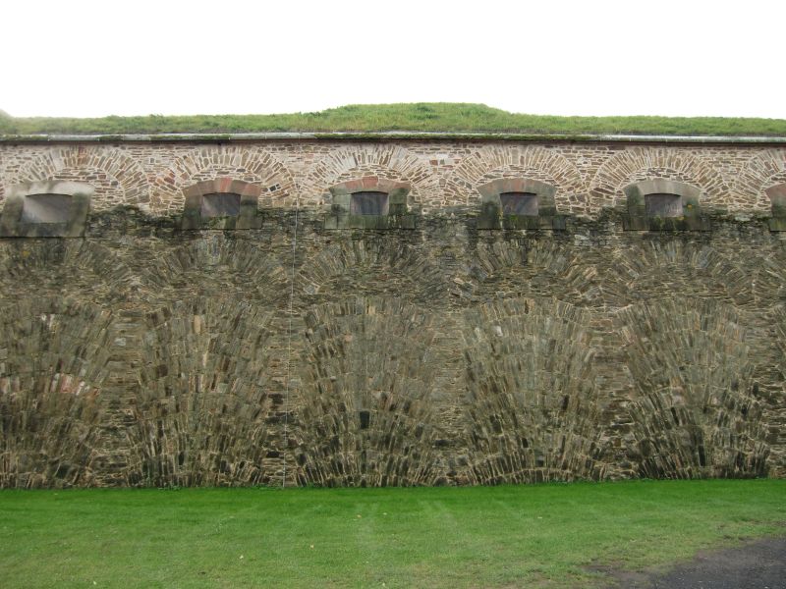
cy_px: 294
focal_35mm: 24
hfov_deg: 71.6
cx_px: 393
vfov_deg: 56.8
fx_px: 545
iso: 64
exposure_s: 1/125
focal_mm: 4.3
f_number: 3.2
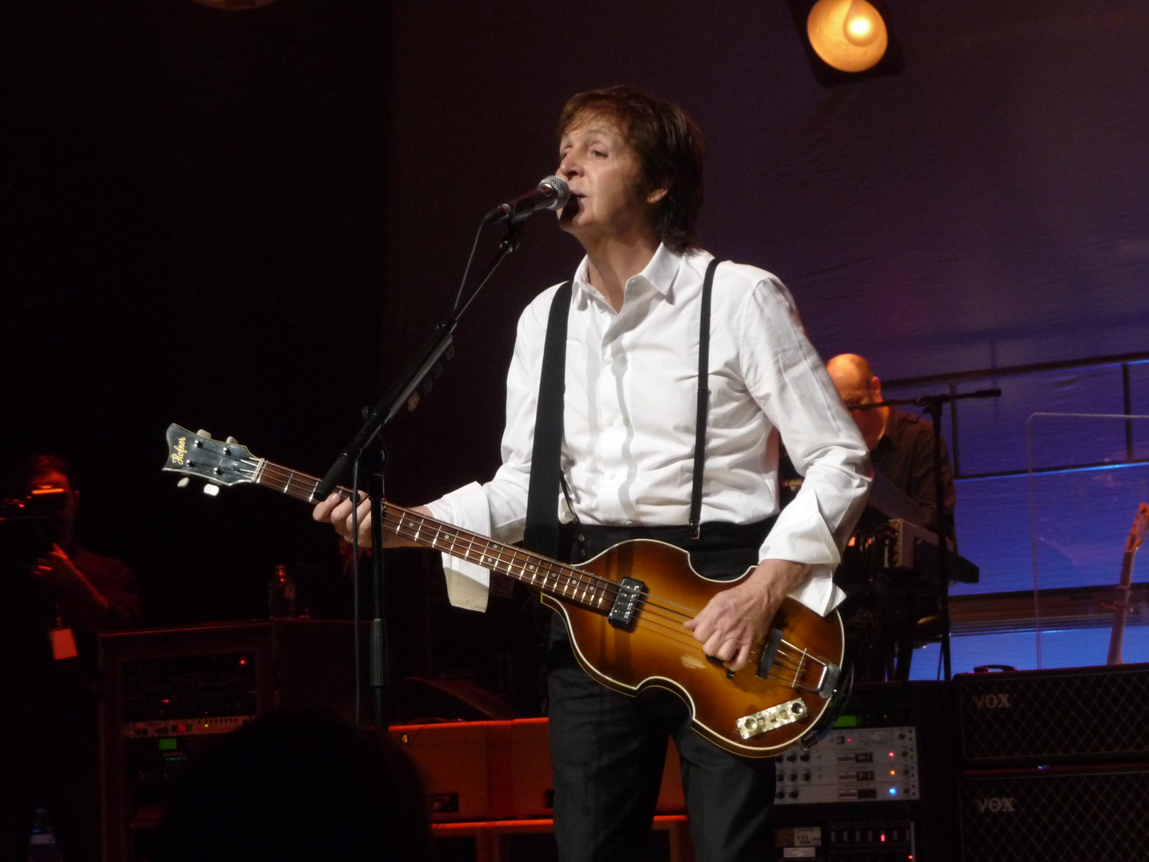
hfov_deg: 17.6
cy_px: 431
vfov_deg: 13.2
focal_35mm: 112
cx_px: 574
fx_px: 3718
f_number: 4.7
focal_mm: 19.1
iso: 400
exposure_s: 1/40
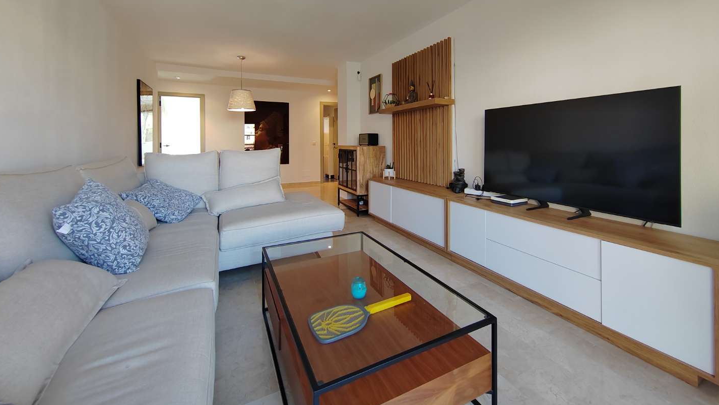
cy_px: 144
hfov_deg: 102.9
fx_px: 286
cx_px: 374
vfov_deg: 69.0
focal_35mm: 15
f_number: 2.2
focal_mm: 2.16
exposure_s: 1/50
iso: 400
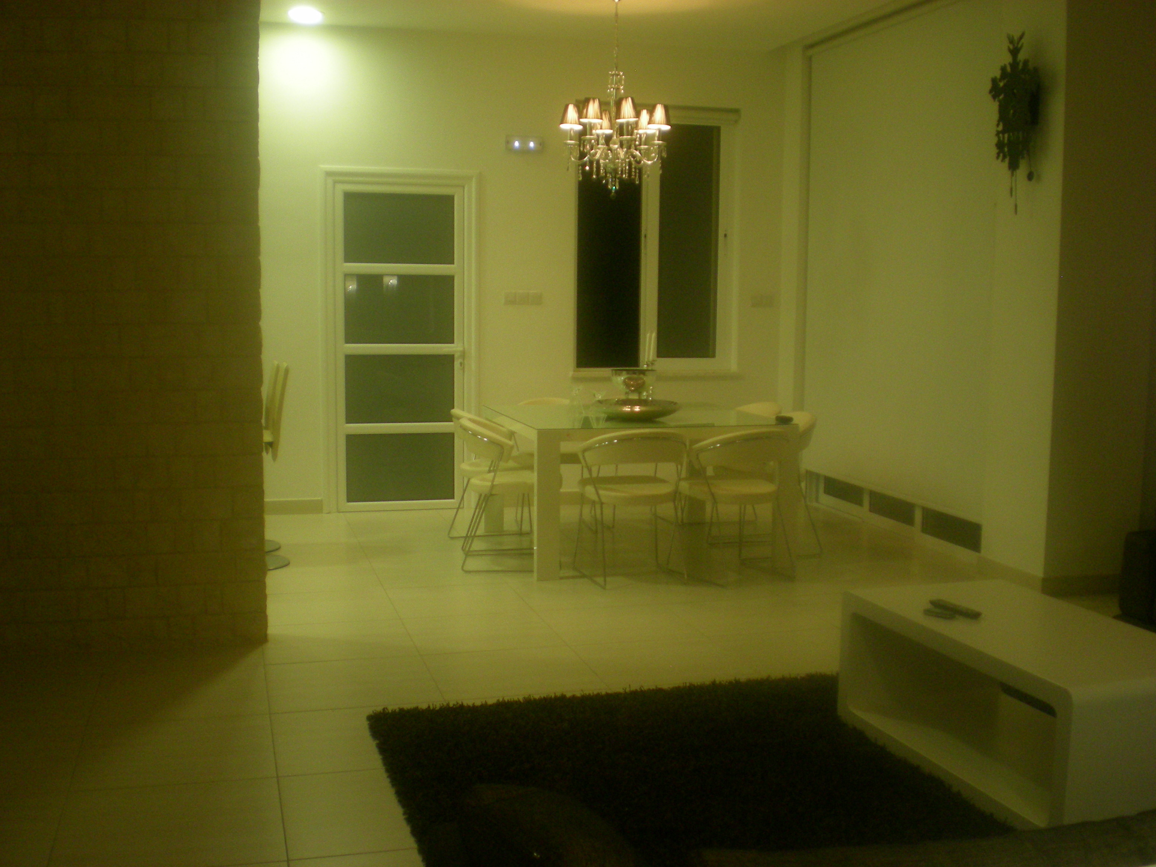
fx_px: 1269
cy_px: 434
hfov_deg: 49.0
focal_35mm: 38
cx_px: 578
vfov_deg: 37.7
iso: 200
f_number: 3.1
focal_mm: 6.3
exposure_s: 1/42.3
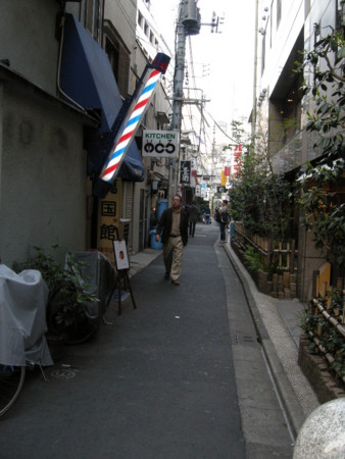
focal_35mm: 35
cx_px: 172
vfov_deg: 52.6
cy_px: 230
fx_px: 465
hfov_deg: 40.7
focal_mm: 7.5
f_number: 4.3
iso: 222
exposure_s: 1/66.3
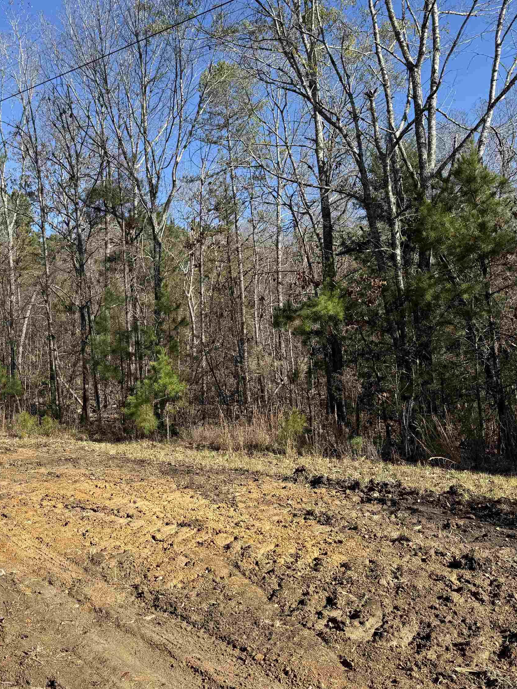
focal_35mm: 33
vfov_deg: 55.3
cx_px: 120
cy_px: 340
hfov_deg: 41.5
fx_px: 657
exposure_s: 1/2299
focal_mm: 6.76
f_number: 1.78
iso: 80
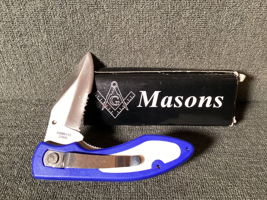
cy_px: 100
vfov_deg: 45.4
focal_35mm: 31
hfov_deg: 58.3
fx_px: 239
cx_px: 134
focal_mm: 3.3
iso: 320
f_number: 2.4
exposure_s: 1/33
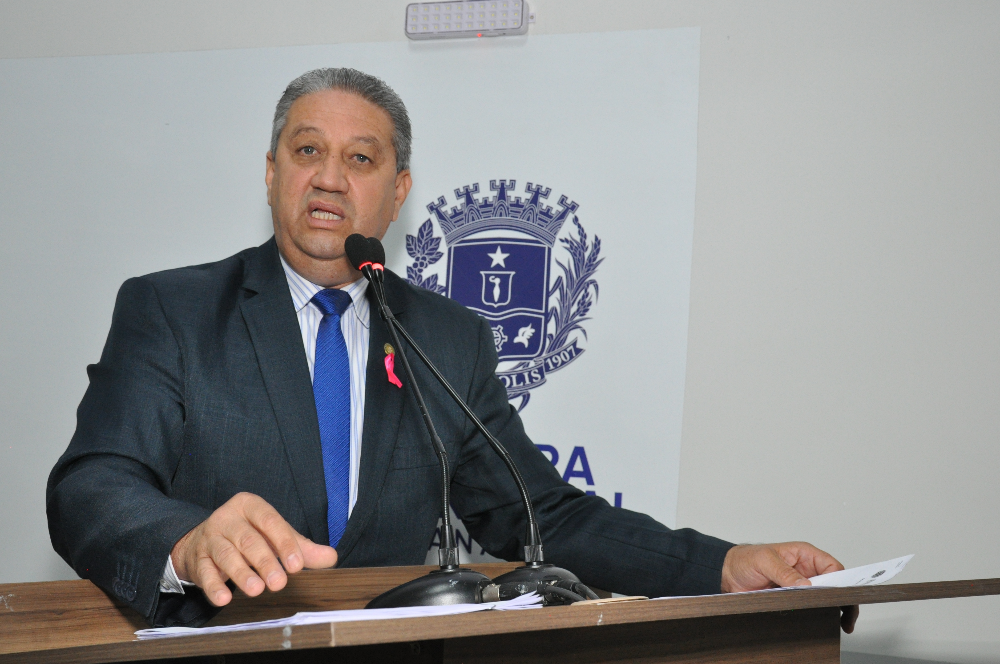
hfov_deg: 41.1
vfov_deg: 28.0
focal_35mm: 48
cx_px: 458
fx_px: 1332
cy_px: 346
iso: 800
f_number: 5.6
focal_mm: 28
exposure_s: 1/60
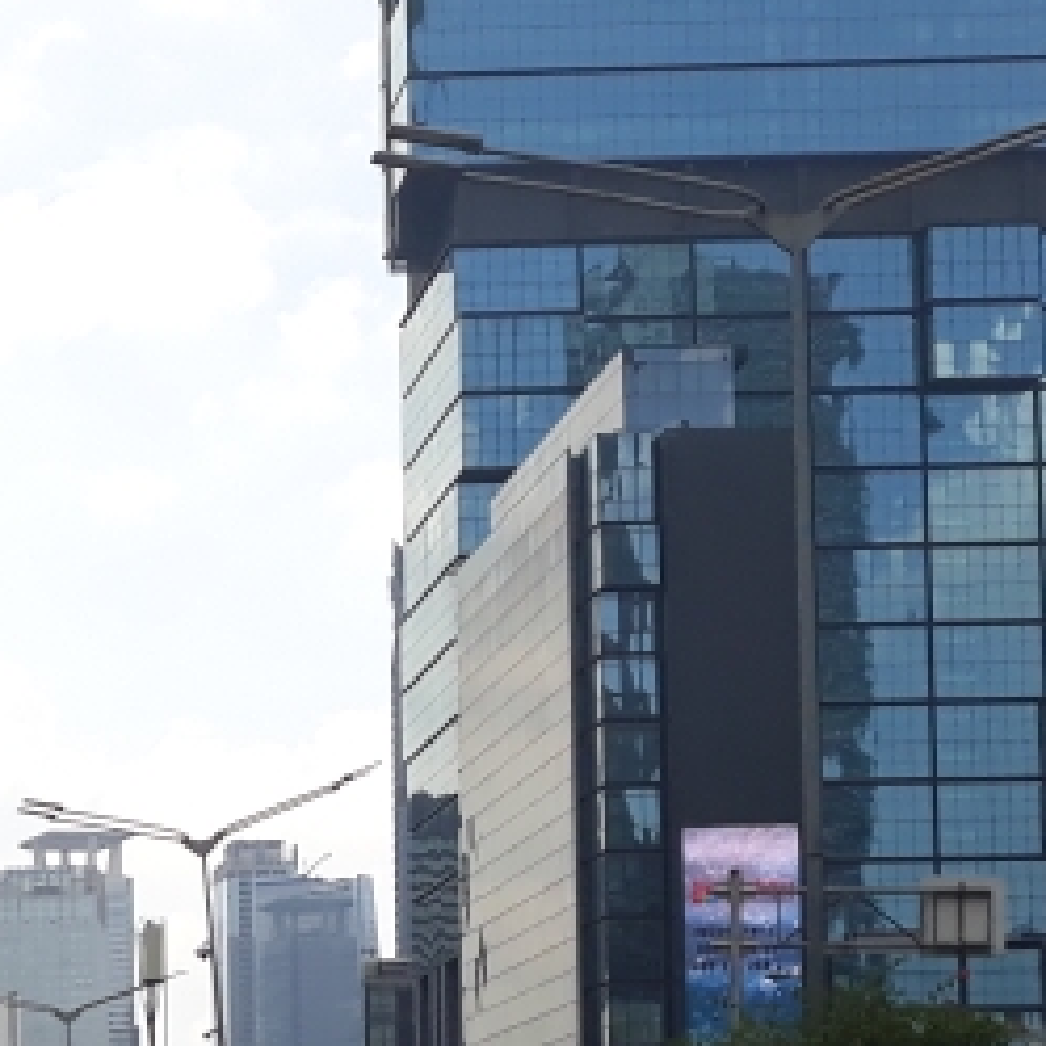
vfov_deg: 16.9
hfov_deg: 16.3
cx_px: -449
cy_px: 1185
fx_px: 3385
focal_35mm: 99
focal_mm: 3.71
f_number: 1.7
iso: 40
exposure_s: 1/1186
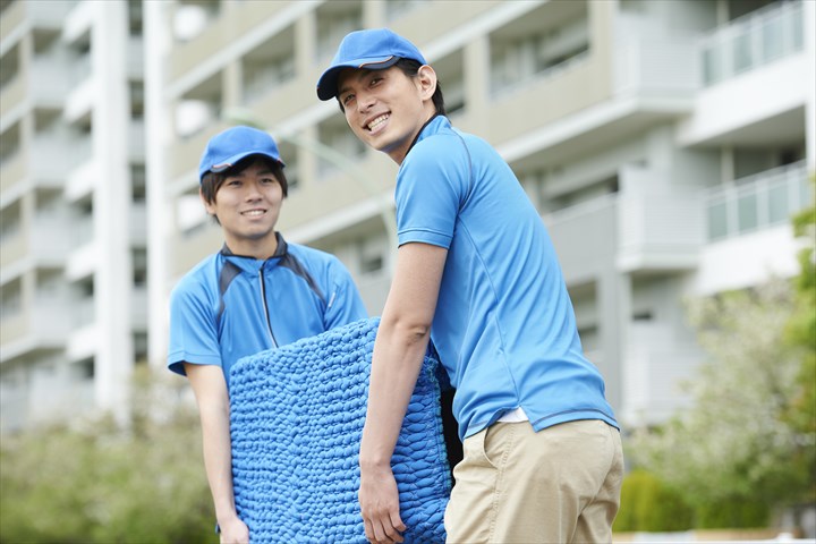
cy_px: 272
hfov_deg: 17.6
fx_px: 2629
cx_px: 408
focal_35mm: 116
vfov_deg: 11.8
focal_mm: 116
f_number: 4.5
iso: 100
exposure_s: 1/250
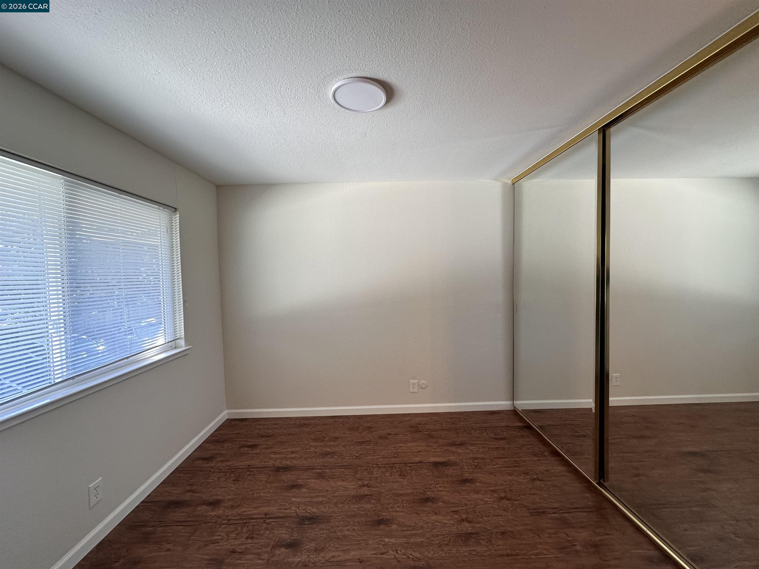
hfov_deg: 102.1
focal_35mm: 14
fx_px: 307
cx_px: 380
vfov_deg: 85.7
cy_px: 284
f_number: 2.2
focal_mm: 2.22
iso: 160
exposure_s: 1/120
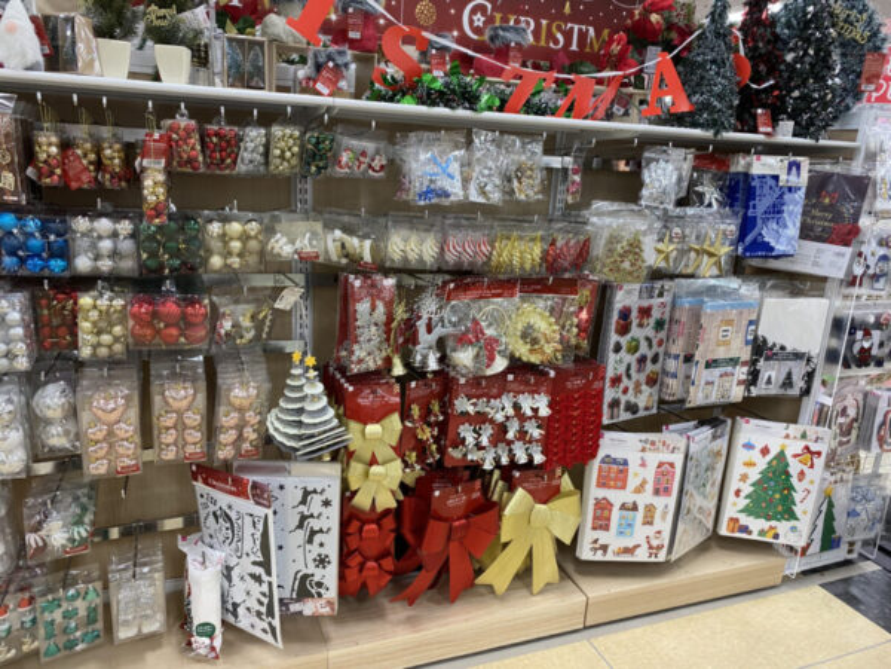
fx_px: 669
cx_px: 446
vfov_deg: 53.1
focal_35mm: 26
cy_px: 334
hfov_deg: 67.3
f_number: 1.8
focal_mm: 4.25
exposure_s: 1/60
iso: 100
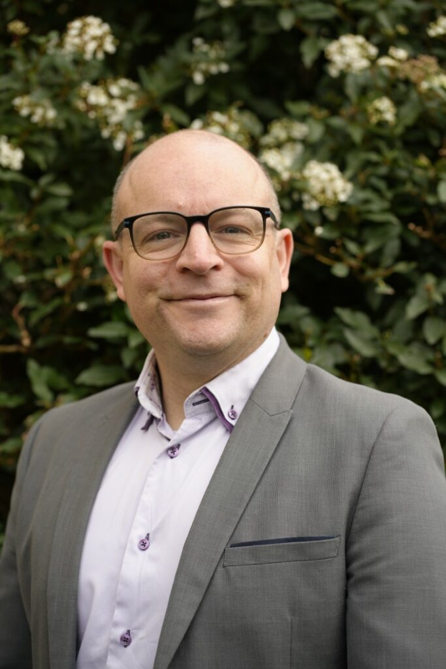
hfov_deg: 16.1
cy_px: 334
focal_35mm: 85
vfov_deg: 23.9
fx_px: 1579
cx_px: 223
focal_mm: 85
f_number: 4
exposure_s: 1/160
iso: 125
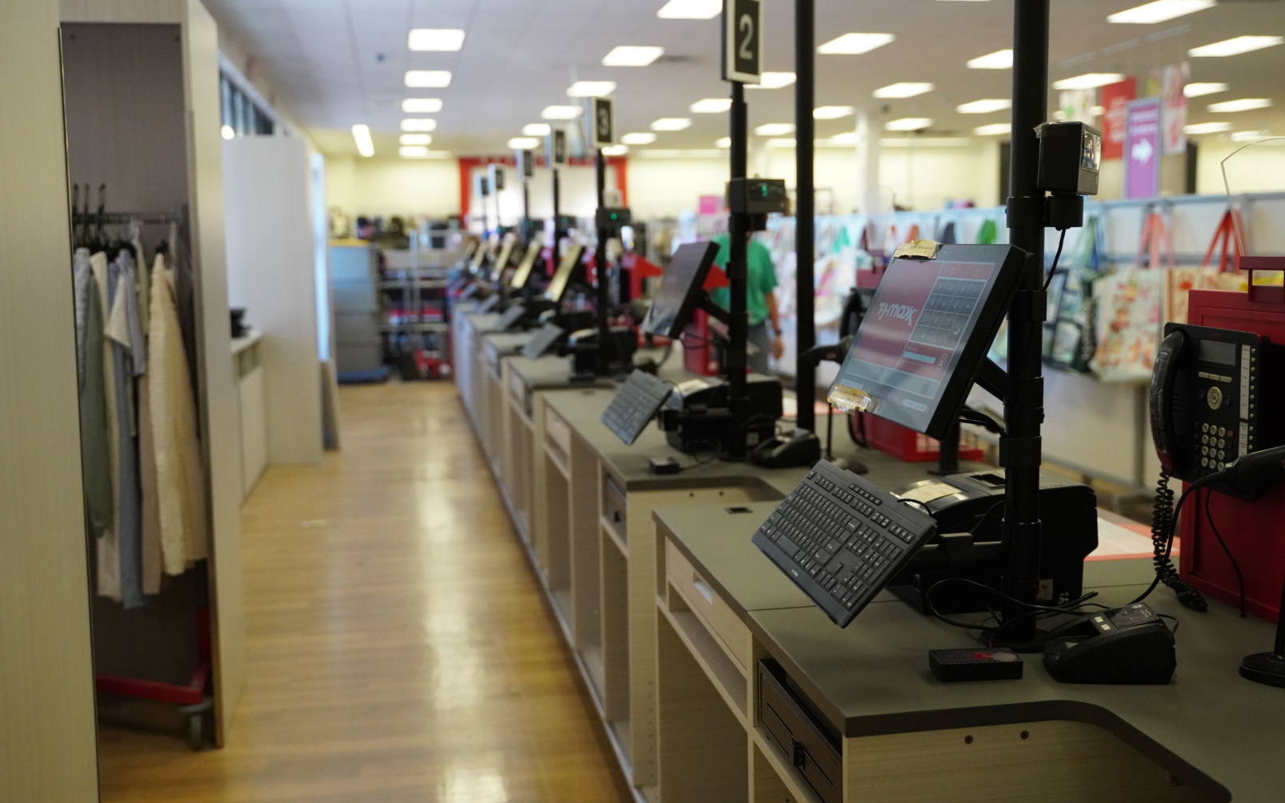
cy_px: 394
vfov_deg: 32.8
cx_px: 639
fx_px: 1366
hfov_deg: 50.4
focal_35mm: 39
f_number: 2.8
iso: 10000
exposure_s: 1/2000
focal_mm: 38
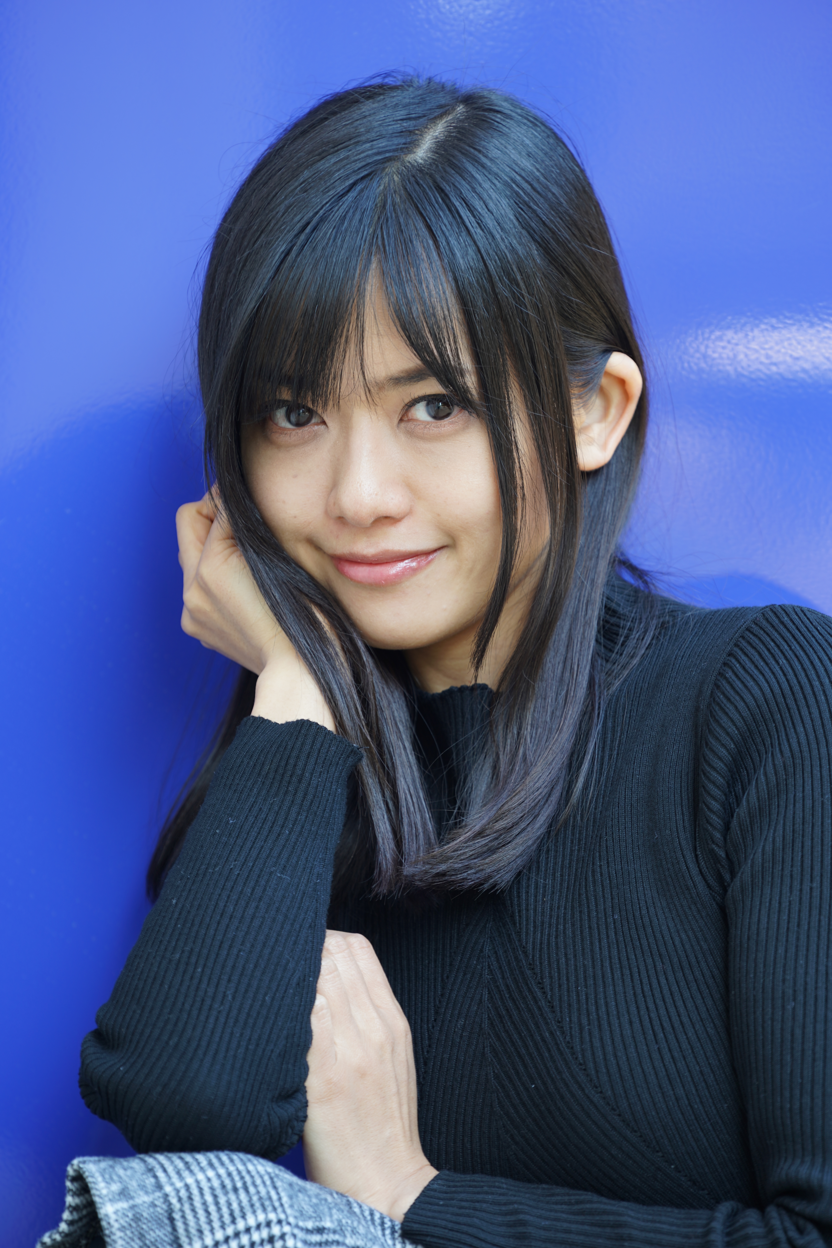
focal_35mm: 200
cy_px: 624
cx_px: 416
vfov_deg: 10.3
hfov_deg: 6.9
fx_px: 6933
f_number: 5.6
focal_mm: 200
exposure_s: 1/13
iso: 100
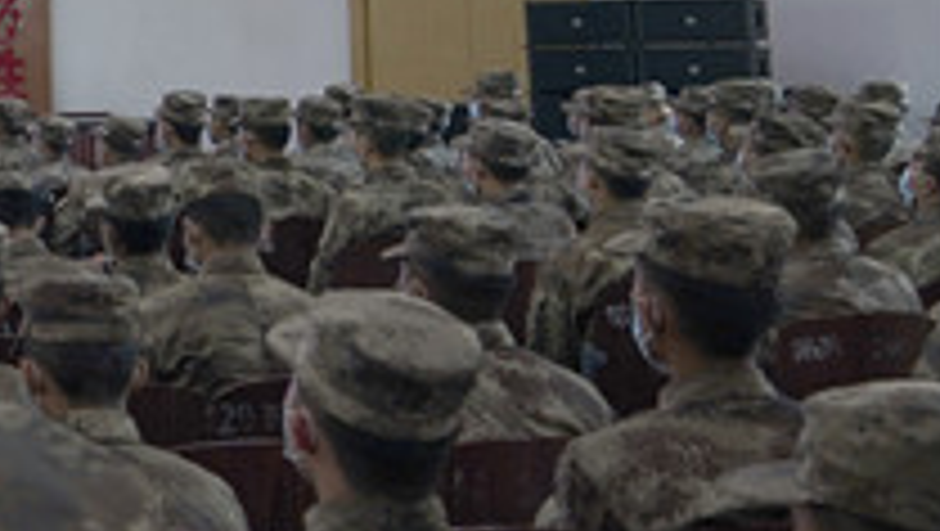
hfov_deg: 17.8
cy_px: -196
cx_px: -760
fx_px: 2395
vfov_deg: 12.2
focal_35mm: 96
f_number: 5.6
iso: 800
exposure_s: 1/50
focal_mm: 24
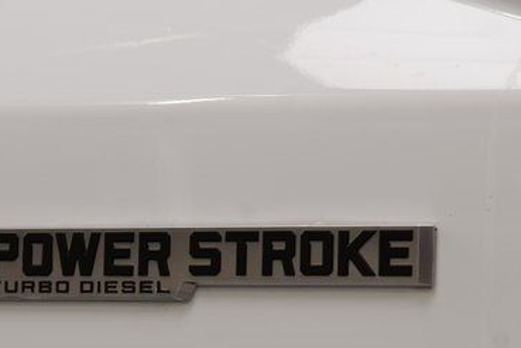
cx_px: 95
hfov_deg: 11.3
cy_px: 269
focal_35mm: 182
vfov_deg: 7.5
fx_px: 2634
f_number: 7.1
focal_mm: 70
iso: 450
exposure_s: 1/30
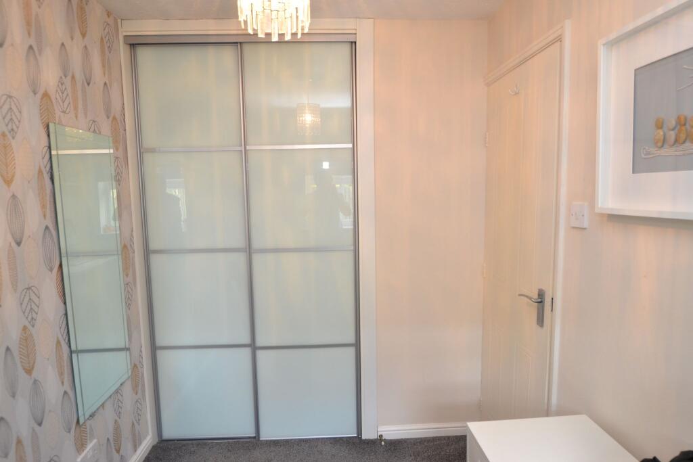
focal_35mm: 21
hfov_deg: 81.2
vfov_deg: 59.5
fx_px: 404
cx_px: 346
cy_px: 231
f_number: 3.8
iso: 900
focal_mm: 14
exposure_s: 1/60
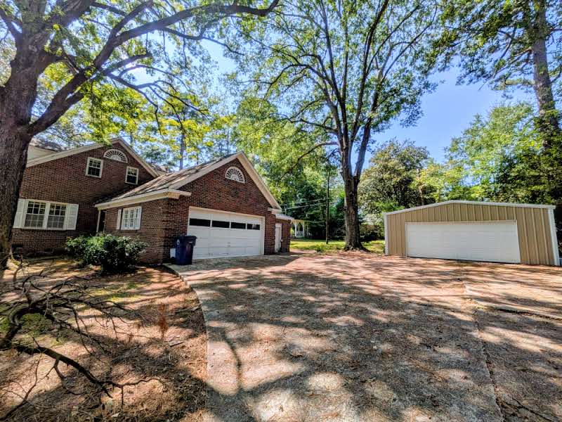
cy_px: 211
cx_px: 281
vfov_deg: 85.7
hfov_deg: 102.1
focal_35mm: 14
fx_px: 227
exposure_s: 1/1337
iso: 54
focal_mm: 1.85
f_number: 2.2
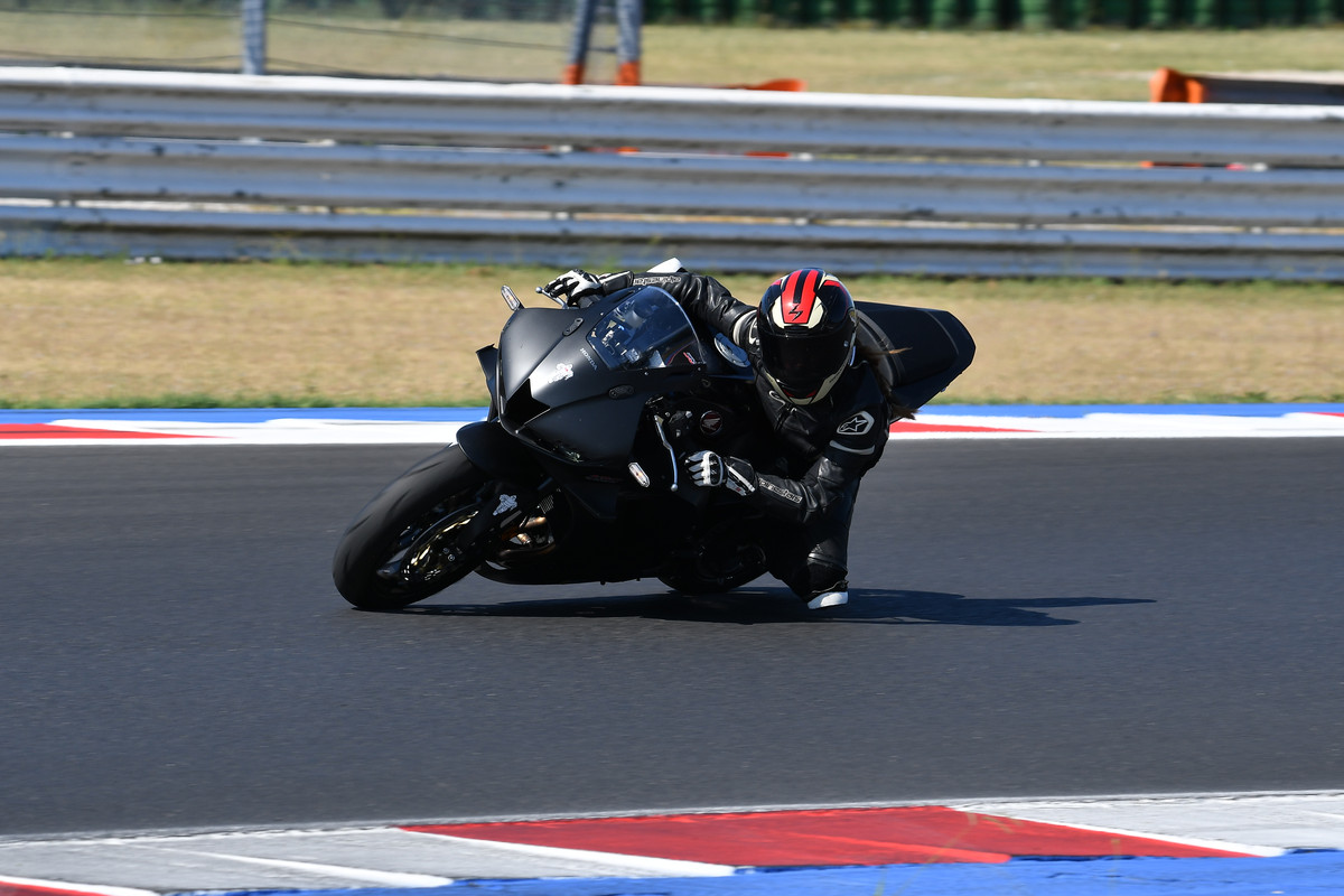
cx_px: 672
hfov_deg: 5.3
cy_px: 448
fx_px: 14559
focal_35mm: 390
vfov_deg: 3.5
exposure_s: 1/640
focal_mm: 260
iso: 200
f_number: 9
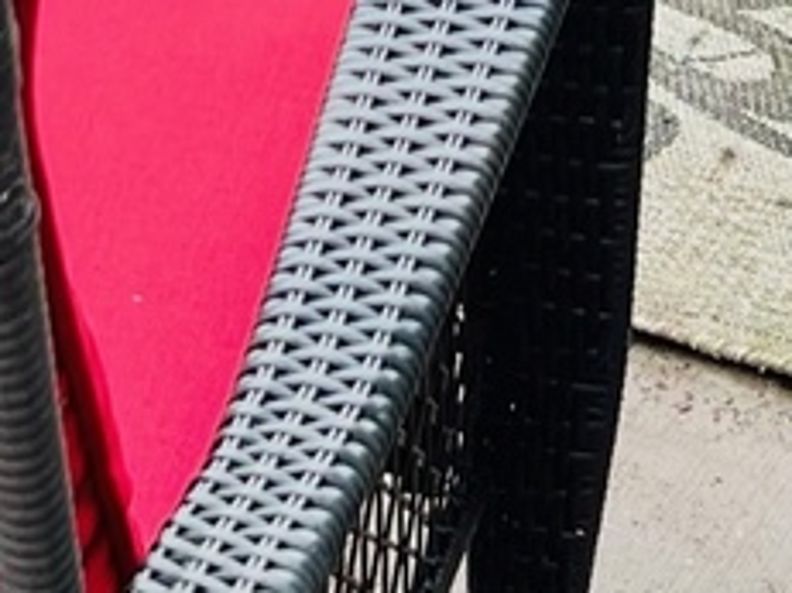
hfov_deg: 12.2
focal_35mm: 162
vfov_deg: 8.6
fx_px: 3705
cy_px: -620
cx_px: 487
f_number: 1.5
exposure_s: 1/552
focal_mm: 5.7
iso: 50
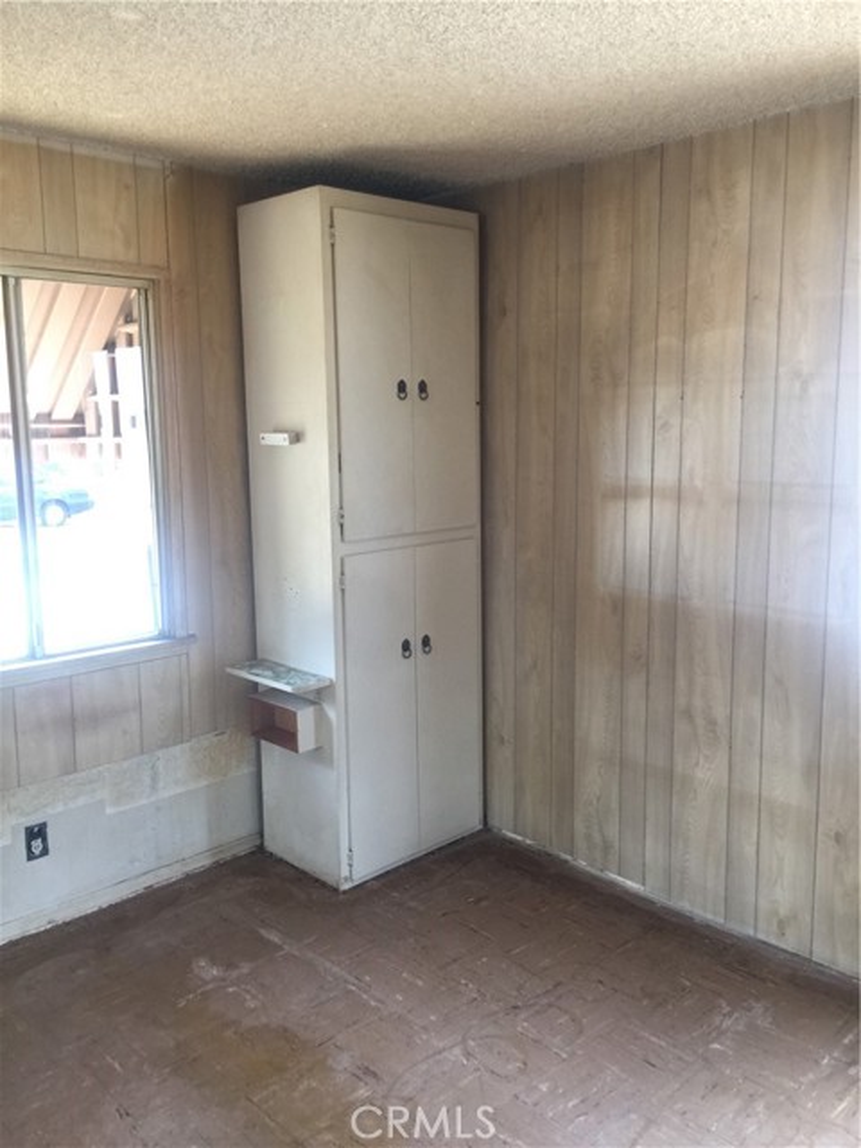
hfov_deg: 48.2
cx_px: 430
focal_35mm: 29
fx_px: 962
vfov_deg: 61.7
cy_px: 574
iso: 40
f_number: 2.2
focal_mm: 4.15
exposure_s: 1/40
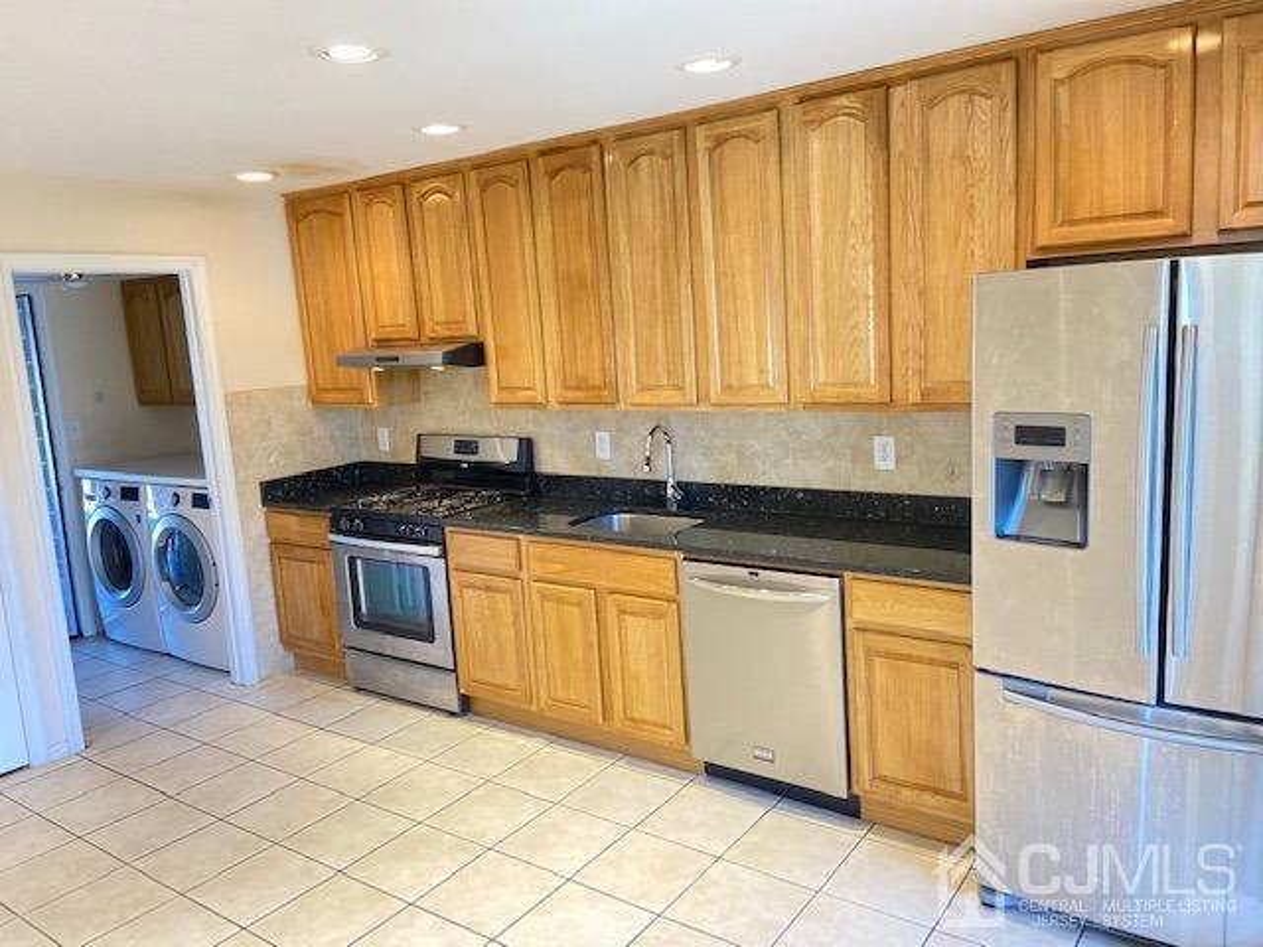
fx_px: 949
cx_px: 632
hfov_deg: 67.3
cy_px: 474
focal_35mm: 26
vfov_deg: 53.1
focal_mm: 4.25
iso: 250
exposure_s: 1/60
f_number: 1.8
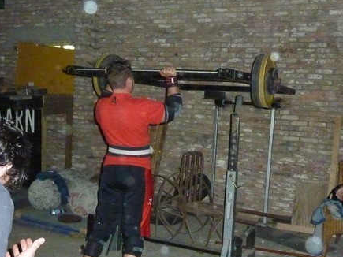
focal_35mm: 46
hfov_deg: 41.2
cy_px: 140
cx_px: 166
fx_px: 456
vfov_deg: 31.5
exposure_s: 1/125
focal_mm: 4.1
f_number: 3.3
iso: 1000
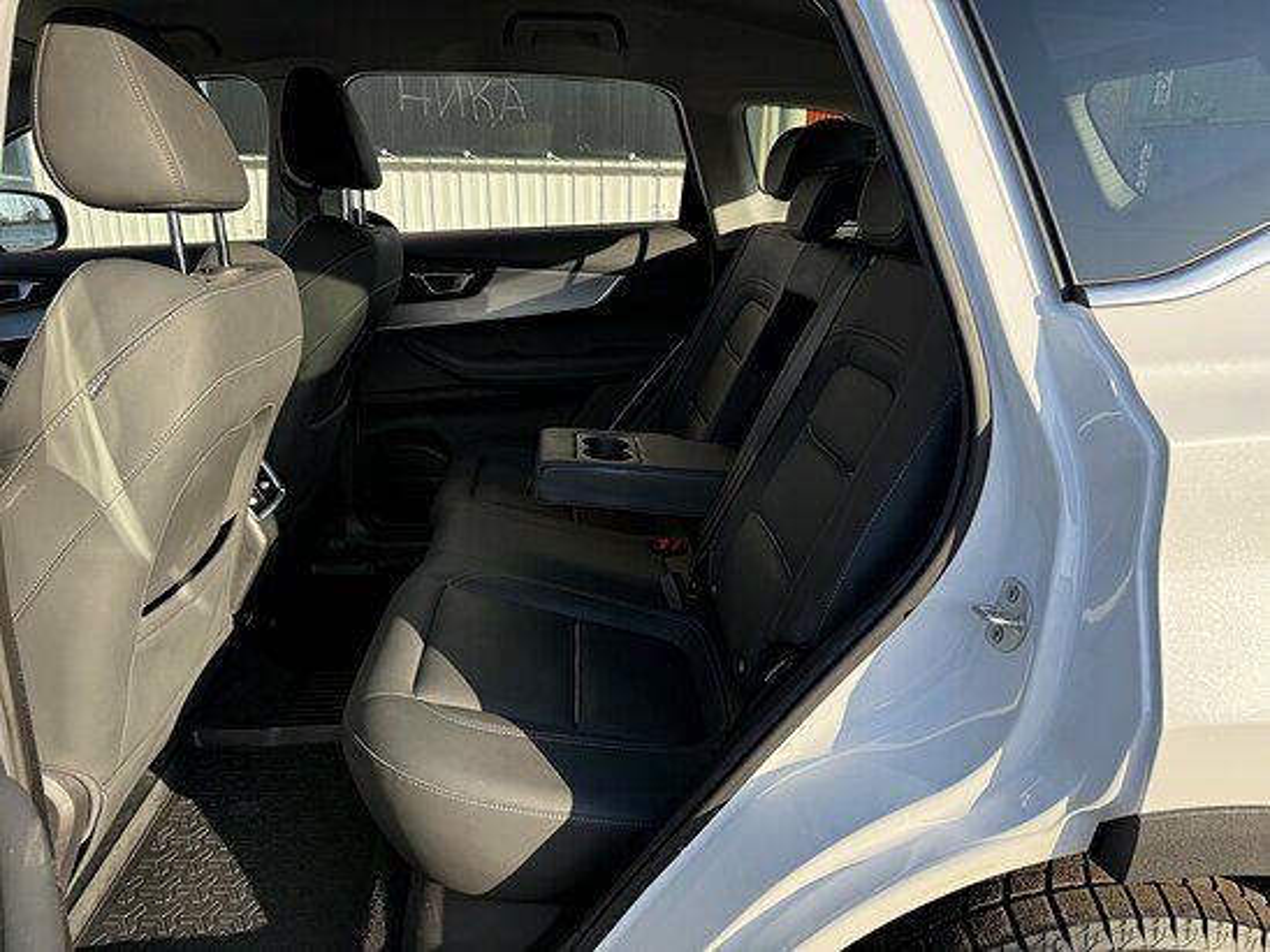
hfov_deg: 71.6
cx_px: 635
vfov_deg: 56.8
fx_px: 881
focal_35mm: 24
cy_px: 476
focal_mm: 6.76
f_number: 1.78
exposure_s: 1/1106
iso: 100
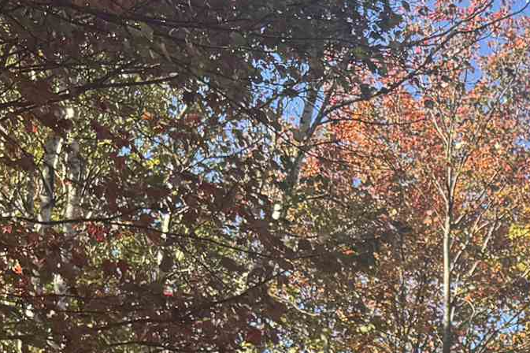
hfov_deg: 15.9
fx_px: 1677
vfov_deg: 10.8
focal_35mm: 114
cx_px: 878
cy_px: 750
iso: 80
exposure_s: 1/1010
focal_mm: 6.76
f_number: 1.78
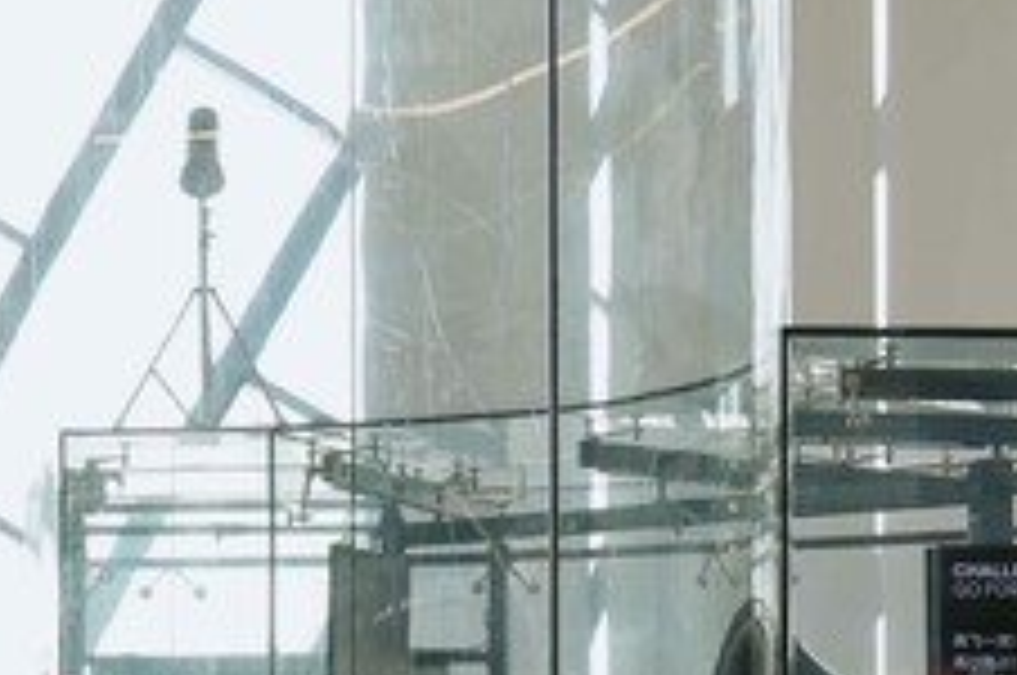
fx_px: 3611
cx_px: 162
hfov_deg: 15.9
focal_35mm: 128
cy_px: 824
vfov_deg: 10.5
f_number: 4
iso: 100
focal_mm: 34
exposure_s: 1/125
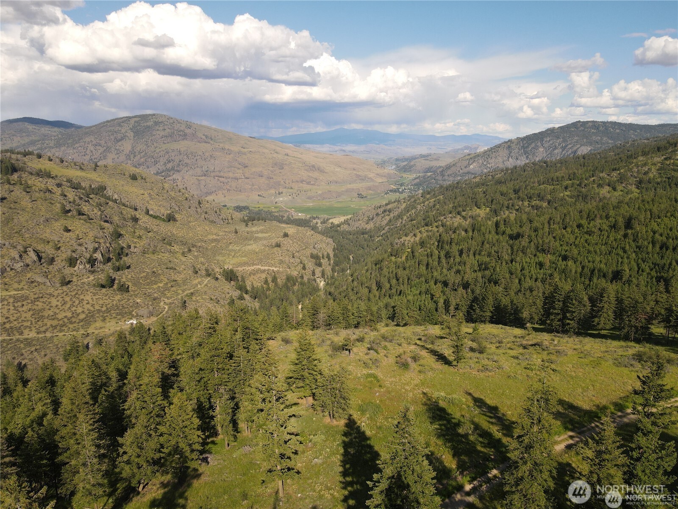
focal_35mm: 24
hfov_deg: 71.6
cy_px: 254
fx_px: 470
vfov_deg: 56.8
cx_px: 339
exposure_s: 1/725
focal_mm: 4.5
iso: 100
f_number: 2.8
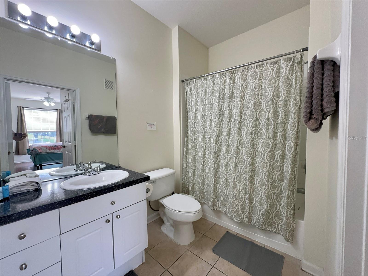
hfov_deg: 102.1
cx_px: 184
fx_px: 149
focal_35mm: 14
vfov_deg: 85.7
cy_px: 138
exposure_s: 1/120
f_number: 2.2
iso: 160
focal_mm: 2.22
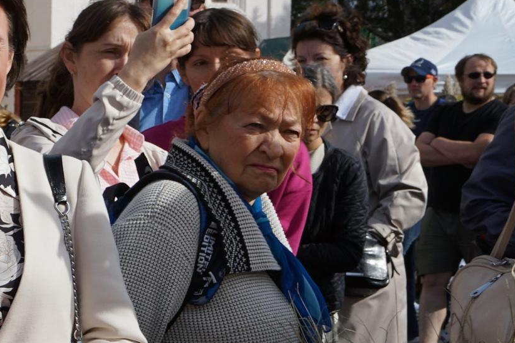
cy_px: 266
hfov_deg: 17.0
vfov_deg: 12.5
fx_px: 1559
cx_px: -254
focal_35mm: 109
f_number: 11
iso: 100
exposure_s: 1/250
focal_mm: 35
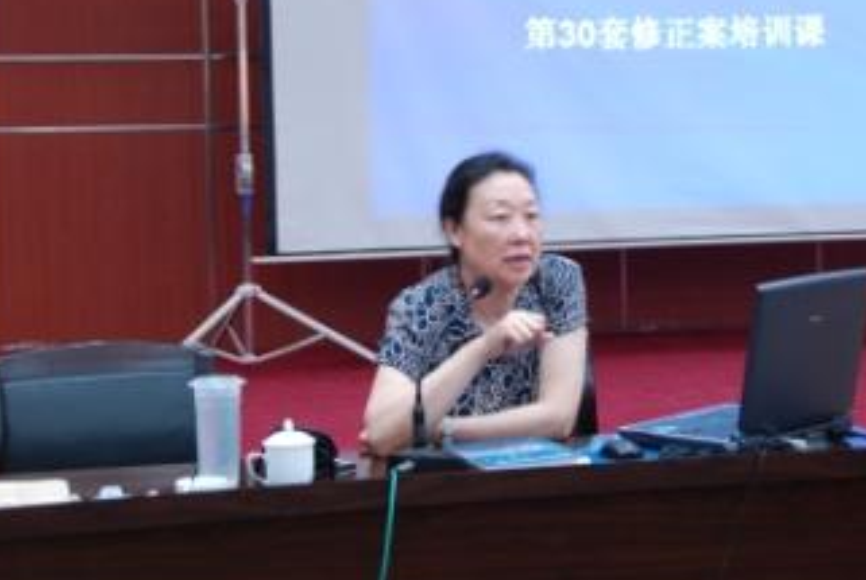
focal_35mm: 92
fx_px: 2216
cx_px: 529
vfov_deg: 14.9
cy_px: 194
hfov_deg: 22.1
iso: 200
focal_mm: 44
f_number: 5.6
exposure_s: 1/2.5
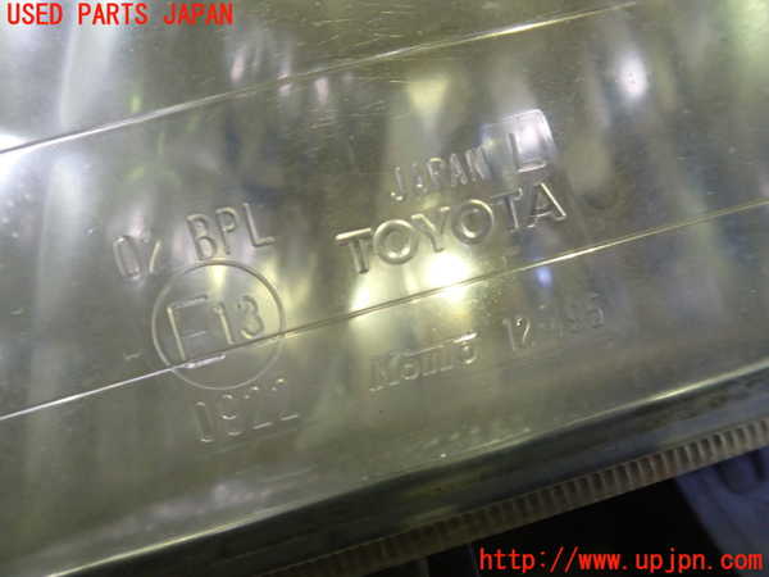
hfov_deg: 60.0
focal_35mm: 30
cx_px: 384
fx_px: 666
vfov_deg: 46.8
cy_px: 288
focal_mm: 5.4
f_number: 2.3
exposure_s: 1/30
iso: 500
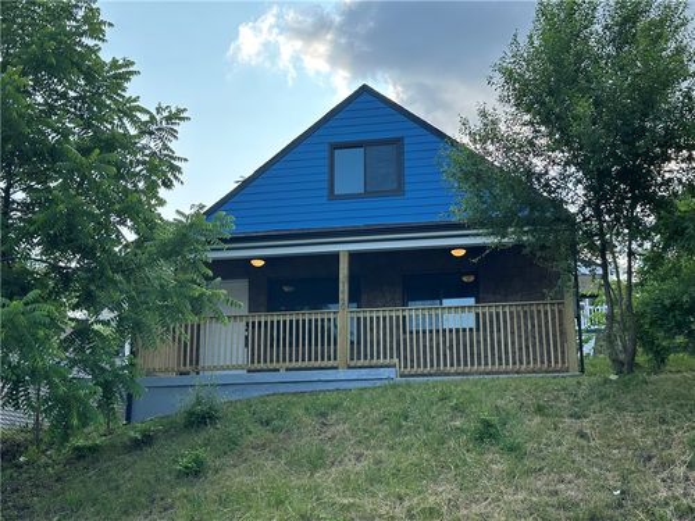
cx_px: 348
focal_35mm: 48
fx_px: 964
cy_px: 260
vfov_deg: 30.3
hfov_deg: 39.7
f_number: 1.78
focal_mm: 6.86
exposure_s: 1/1376
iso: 64
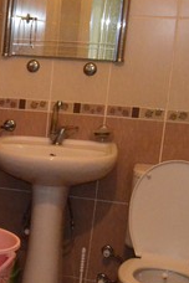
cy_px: 174
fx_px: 661
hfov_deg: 13.0
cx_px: -241
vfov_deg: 24.1
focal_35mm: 84
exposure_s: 1/200
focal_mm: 18
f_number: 6.7
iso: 6400
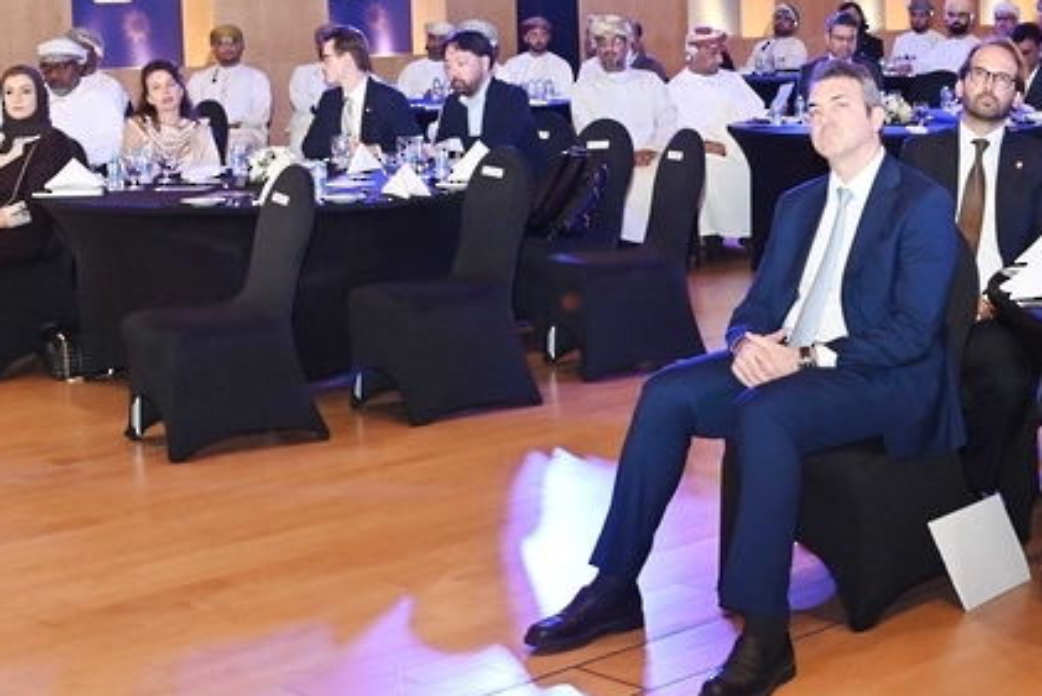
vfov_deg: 17.9
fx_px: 2200
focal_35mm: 76
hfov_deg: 26.0
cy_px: 182
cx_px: 874
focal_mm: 32
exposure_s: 1/125
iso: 5000
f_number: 6.3
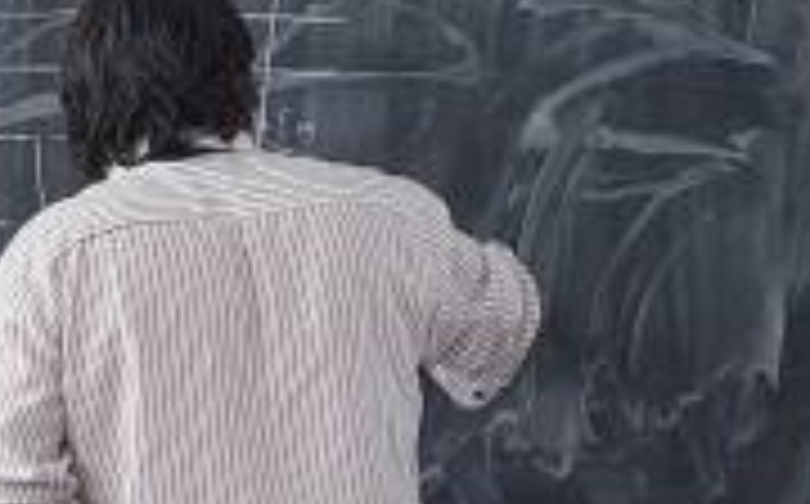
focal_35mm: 98
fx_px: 2161
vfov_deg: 13.1
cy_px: 544
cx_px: -140
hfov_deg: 20.0
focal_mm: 4.2
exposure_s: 1/125
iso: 50
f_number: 1.7
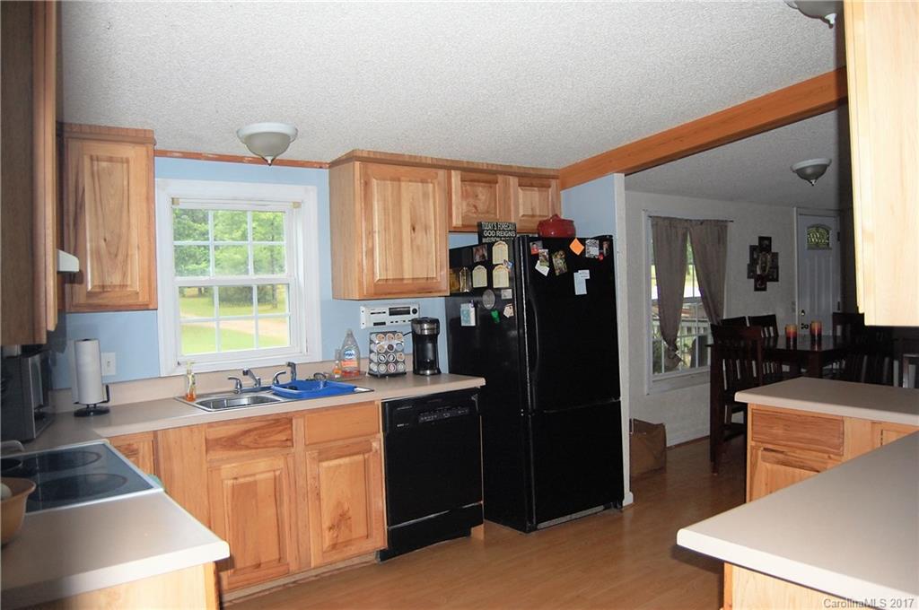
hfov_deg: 67.4
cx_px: 460
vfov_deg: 47.8
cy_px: 305
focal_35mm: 27
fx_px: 688
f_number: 3.5
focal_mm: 18
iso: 400
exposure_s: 1/60
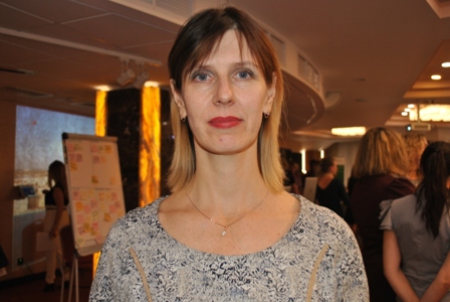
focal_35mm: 36
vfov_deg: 37.0
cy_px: 151
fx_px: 451
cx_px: 225
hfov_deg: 53.1
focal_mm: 24
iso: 200
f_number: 4
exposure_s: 1/60
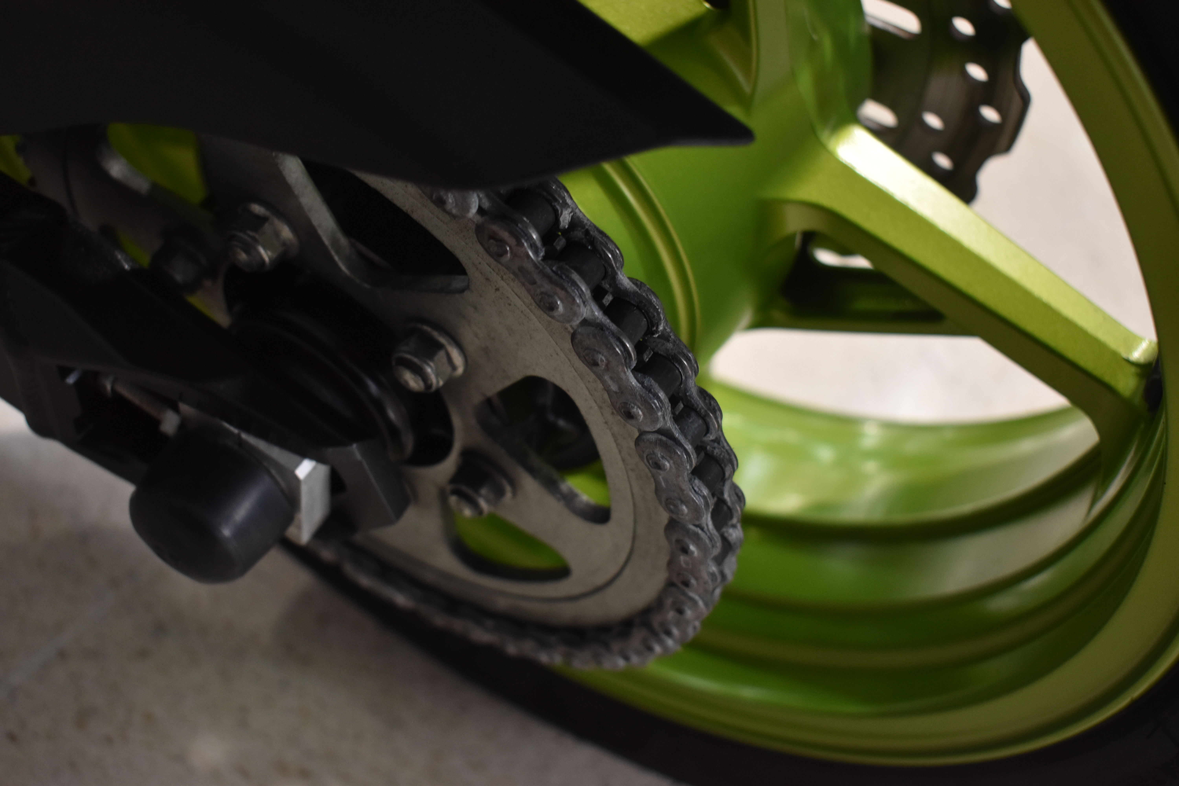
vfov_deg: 29.9
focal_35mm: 45
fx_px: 1474
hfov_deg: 43.6
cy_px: 393
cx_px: 590
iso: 800
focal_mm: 30
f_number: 4.2
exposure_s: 1/60
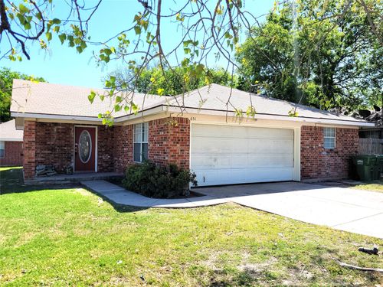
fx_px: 288
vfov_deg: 53.1
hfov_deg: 67.3
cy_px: 144
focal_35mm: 26
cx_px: 192
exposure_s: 1/1645
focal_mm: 5.4
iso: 40
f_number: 1.8
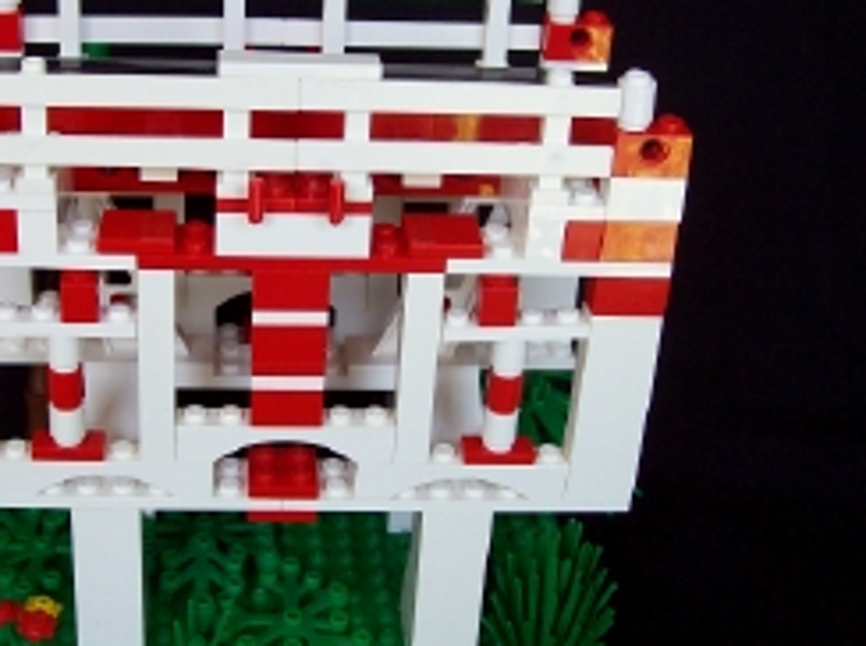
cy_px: 250
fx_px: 1473
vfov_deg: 24.7
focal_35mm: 59
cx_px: 245
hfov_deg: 32.3
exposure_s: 1/41.9
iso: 80
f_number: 2.7
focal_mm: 6
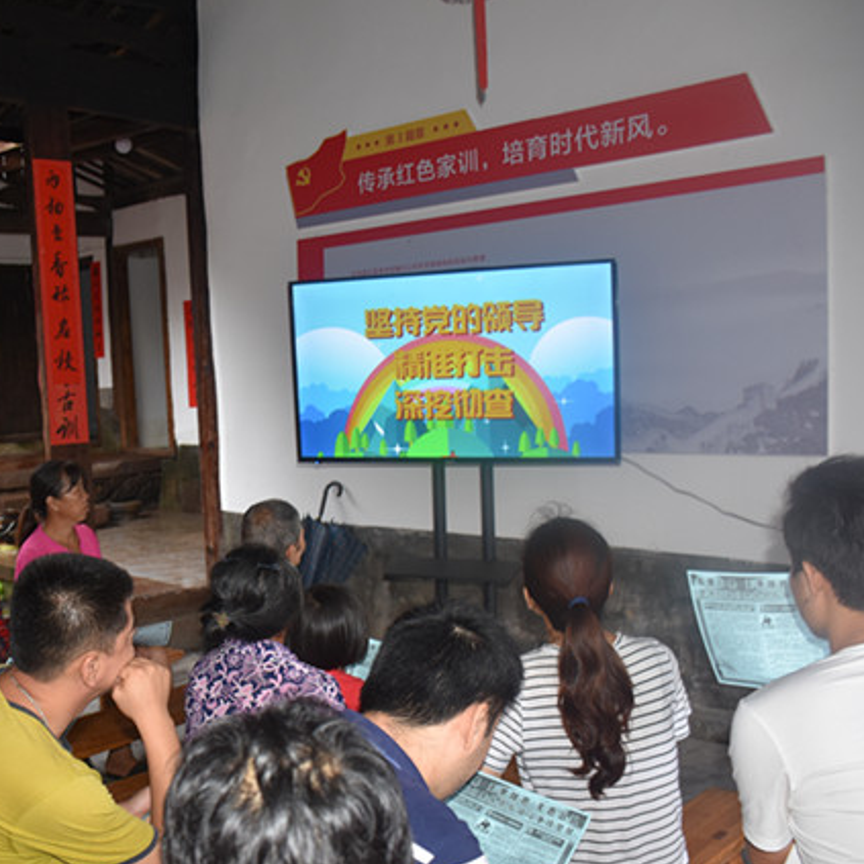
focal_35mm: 38
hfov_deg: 42.0
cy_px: 450
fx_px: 1073
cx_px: 178
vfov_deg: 43.8
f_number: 3.5
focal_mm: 18
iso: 560
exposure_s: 1/60
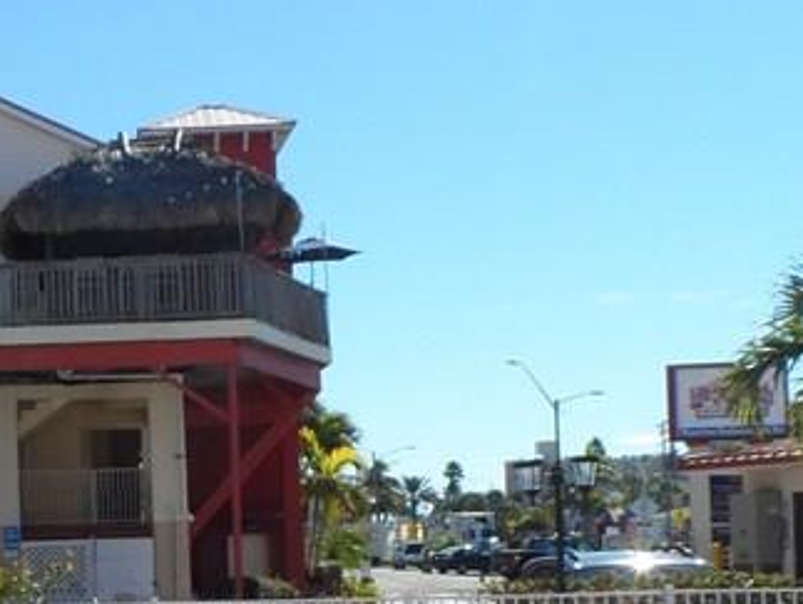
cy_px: 529
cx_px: -42
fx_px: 1765
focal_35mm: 76
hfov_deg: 24.2
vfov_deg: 19.1
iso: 80
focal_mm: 4
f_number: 4.5
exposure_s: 1/750
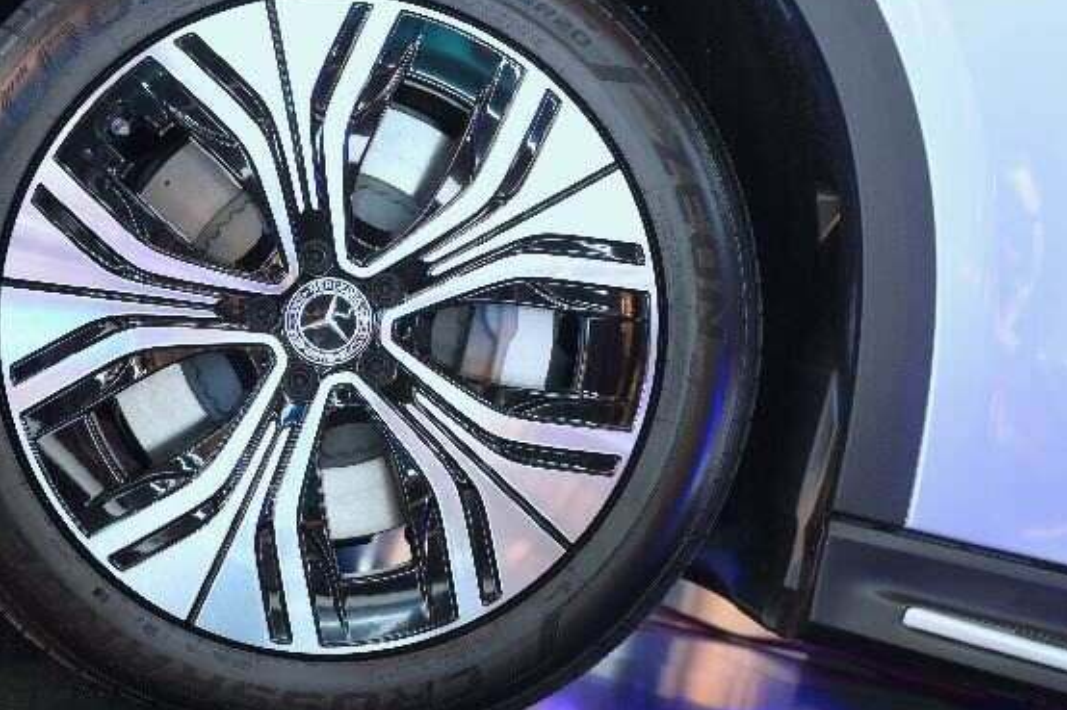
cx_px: 306
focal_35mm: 74
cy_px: 170
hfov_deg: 27.1
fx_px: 2192
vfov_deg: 18.3
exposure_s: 1/20
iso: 1000
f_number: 3.5
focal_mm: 40
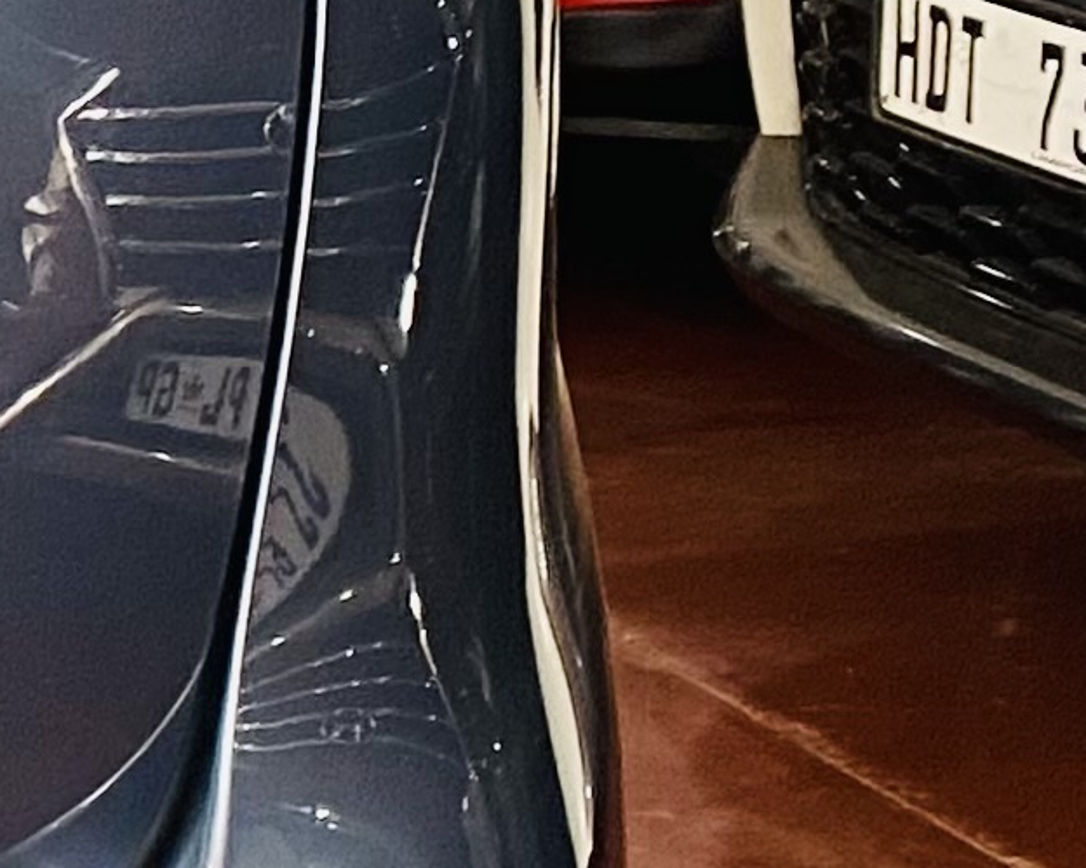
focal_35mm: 164
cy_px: 325
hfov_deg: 9.5
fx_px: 5270
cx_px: -2080
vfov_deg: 9.4
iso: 80
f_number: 1.8
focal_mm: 4.25
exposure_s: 1/50
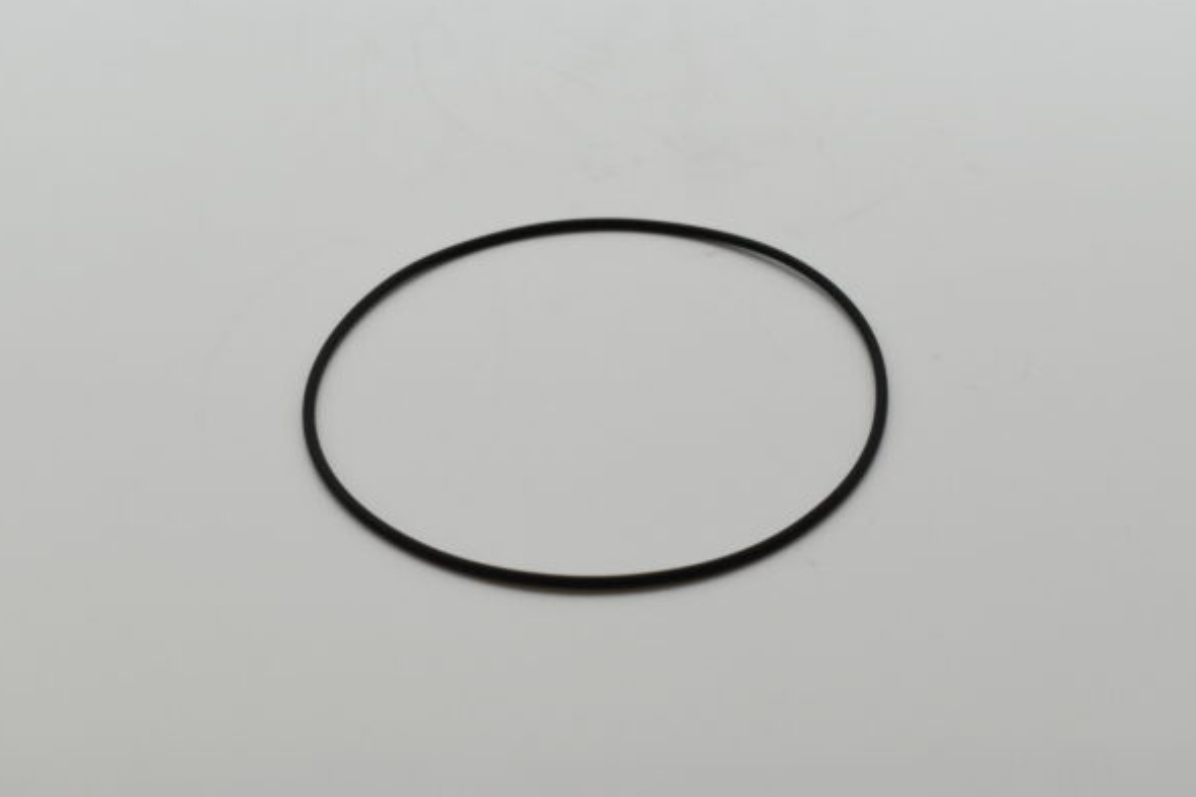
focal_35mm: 61
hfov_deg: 32.9
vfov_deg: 22.2
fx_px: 2026
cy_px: 395
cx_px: 596
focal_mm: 40
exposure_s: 1/2000
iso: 1600
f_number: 8
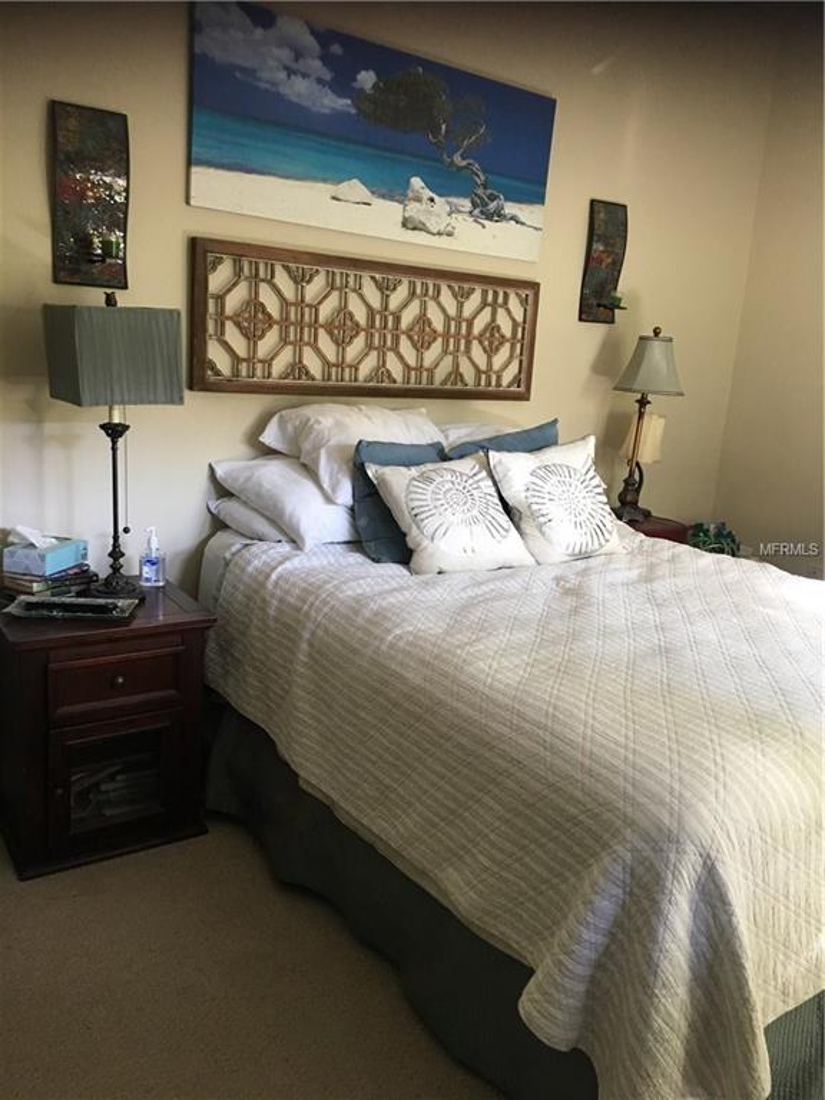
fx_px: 922
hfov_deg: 48.2
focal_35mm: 29
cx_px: 412
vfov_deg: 61.7
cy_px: 550
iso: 125
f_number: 2.2
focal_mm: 4.15
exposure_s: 1/30
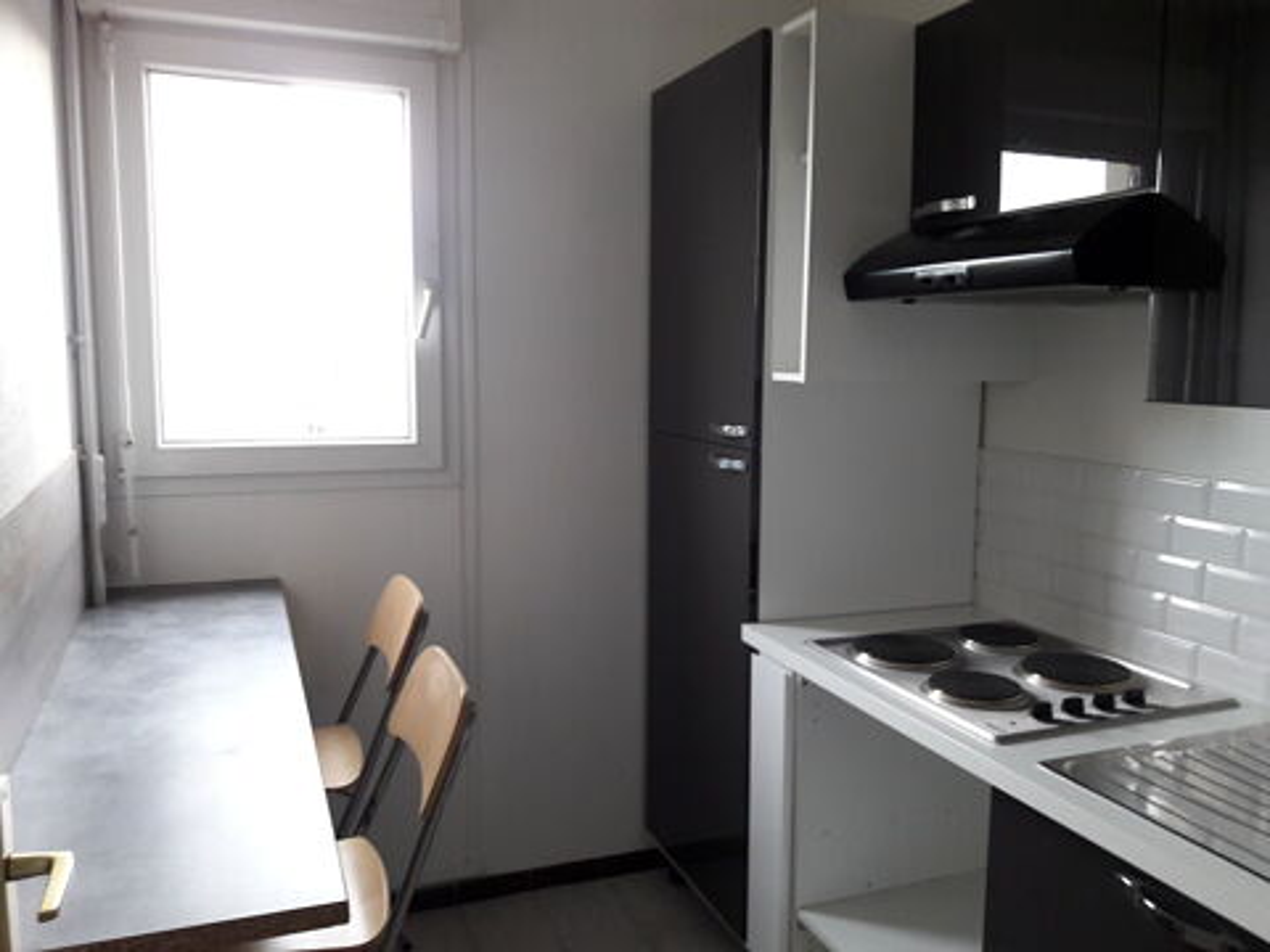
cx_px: 635
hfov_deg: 63.4
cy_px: 476
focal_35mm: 28
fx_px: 1027
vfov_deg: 49.7
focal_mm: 3.7
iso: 125
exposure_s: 1/33
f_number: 1.9
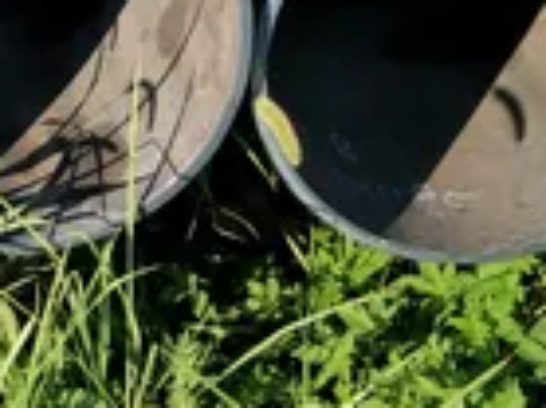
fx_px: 1497
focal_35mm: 95
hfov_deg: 17.7
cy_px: -408
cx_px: -350
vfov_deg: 13.4
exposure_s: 1/688
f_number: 1.7
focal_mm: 3.79
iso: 76
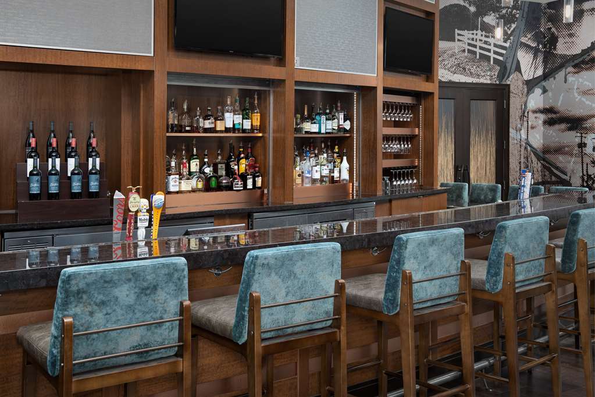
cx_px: 298
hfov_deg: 44.5
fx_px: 727
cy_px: 198
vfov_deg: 30.5
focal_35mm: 44
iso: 1250
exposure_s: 1/160
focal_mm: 44
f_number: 11
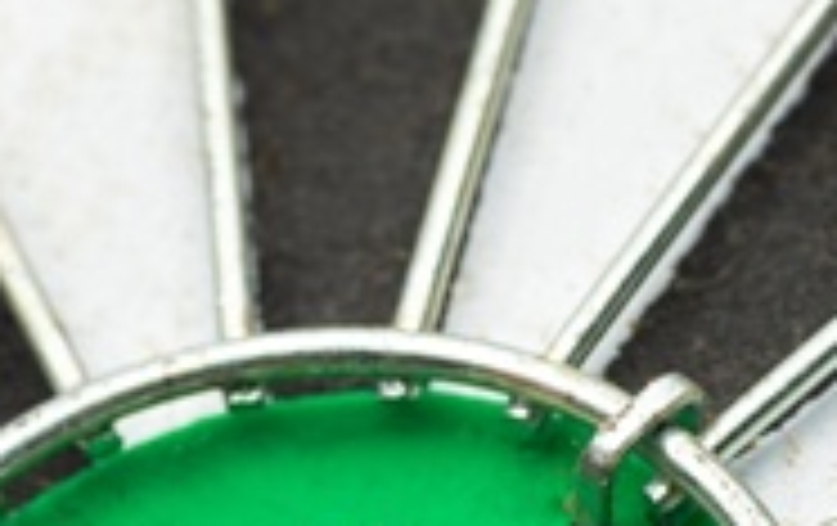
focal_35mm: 656
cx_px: -616
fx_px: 14991
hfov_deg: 3.2
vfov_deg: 2.0
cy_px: 1277
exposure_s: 1/100
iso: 100
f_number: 5.6
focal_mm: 100
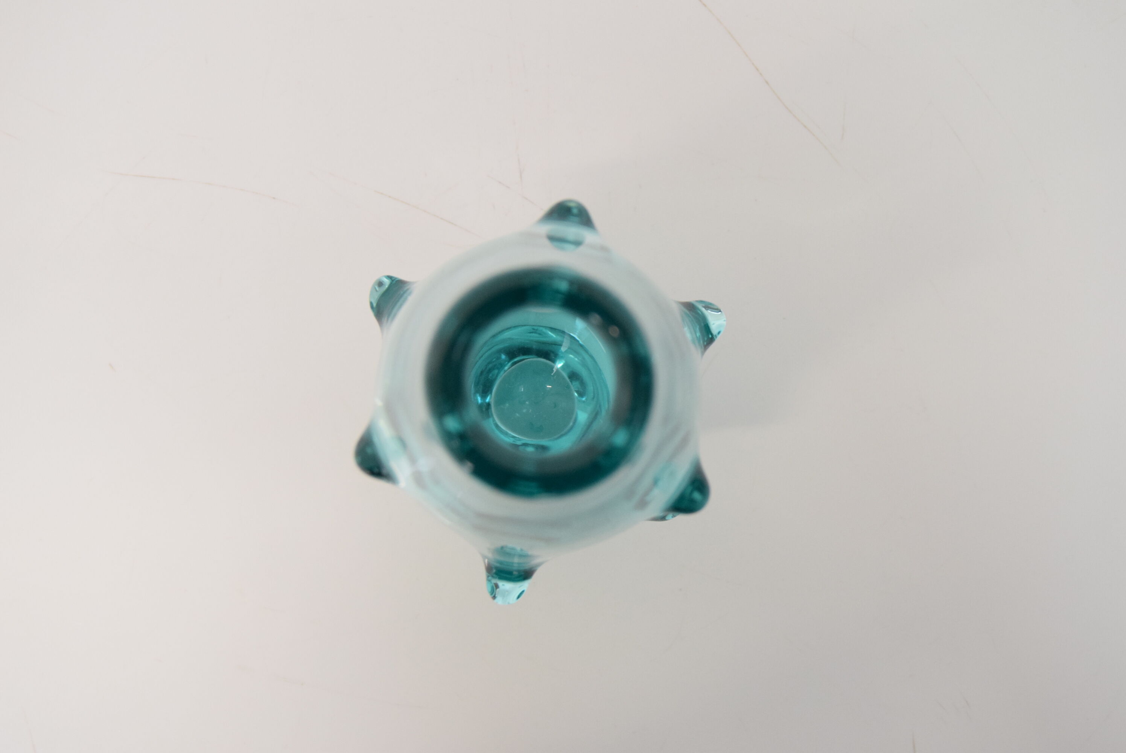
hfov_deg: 35.0
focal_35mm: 57
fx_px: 1784
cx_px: 563
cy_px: 376
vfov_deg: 23.8
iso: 1600
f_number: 6.3
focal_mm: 38
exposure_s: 1/160
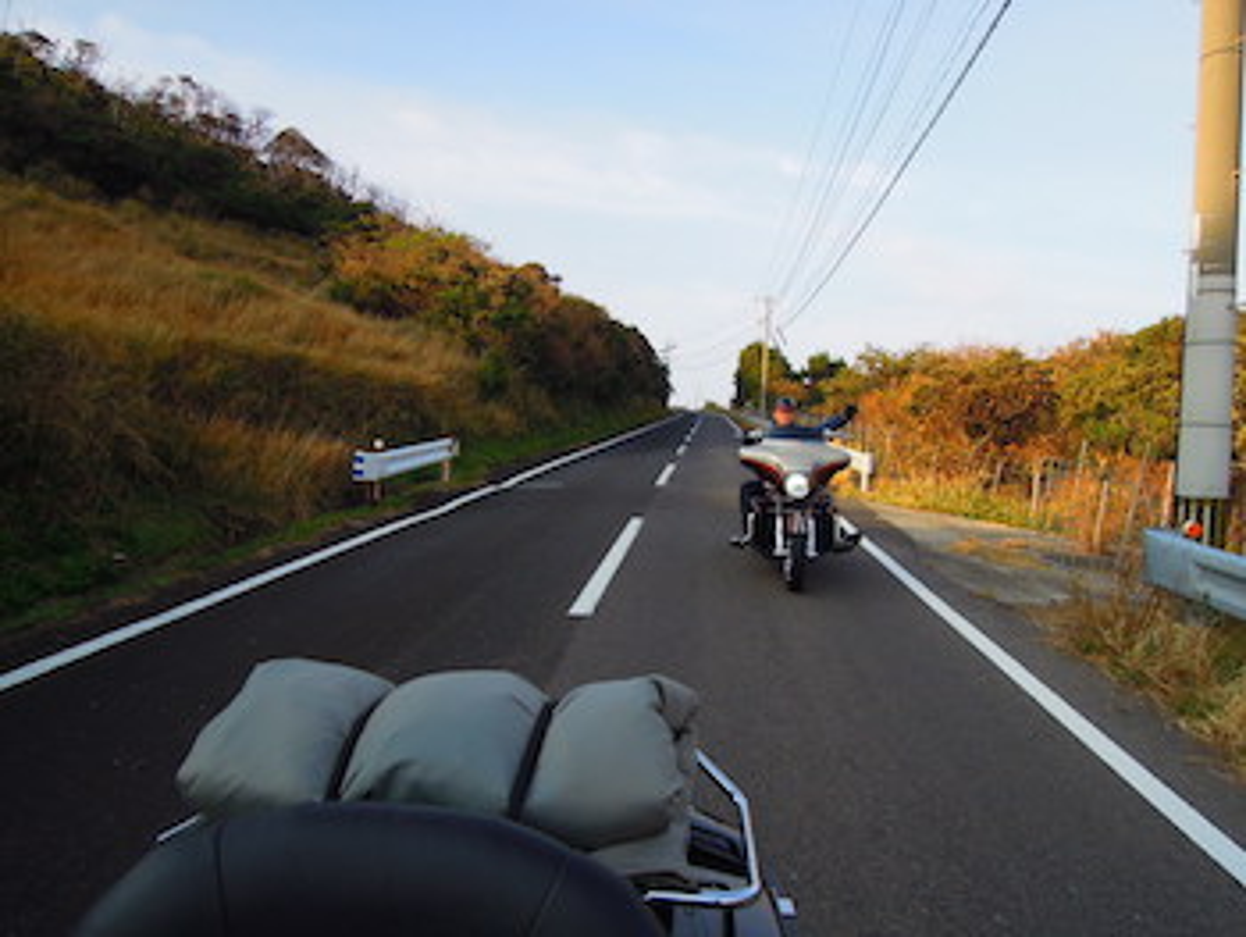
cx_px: 623
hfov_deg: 71.6
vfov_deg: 56.9
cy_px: 468
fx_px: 864
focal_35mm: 24
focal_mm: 4.3
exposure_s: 1/1600
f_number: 2.5
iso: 160
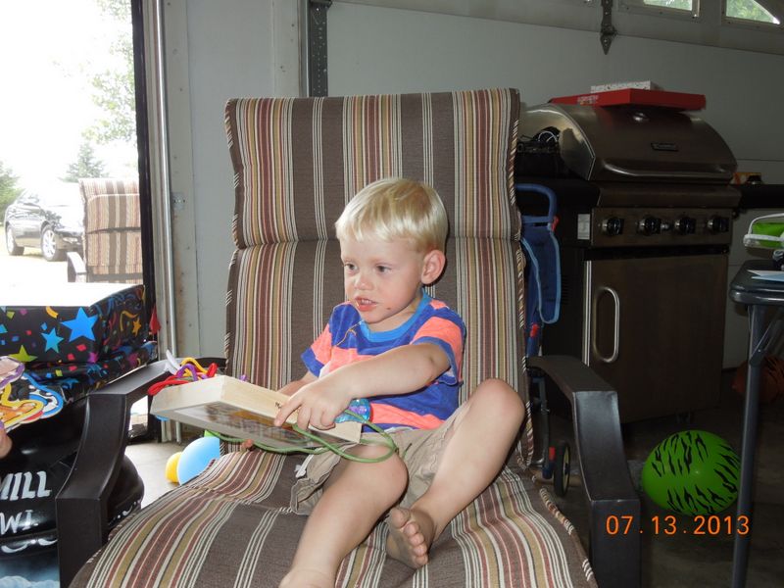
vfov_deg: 45.4
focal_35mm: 31
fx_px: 702
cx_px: 392
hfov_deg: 58.4
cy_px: 294
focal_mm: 5.6
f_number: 3.6
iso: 200
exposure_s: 1/30
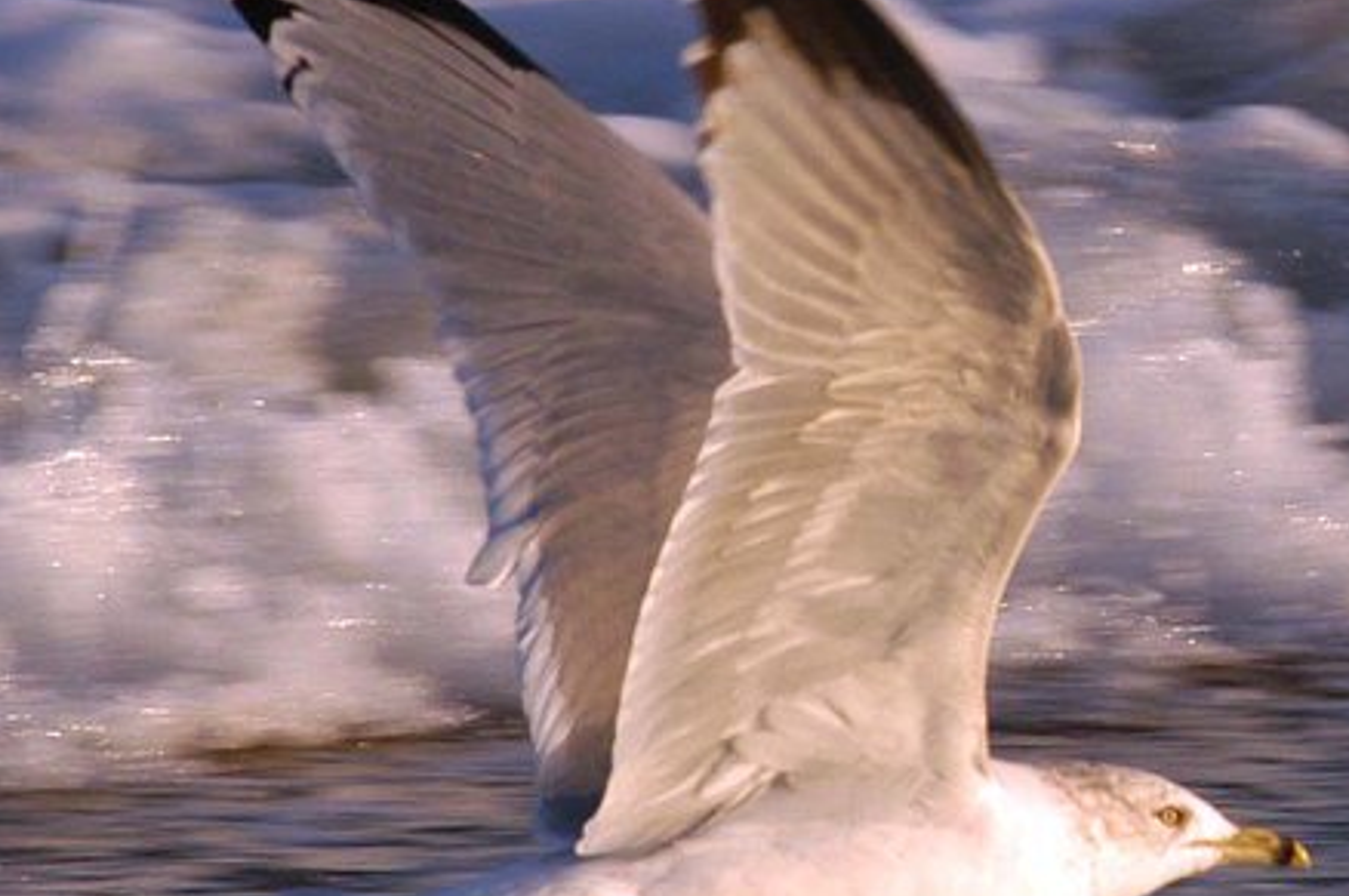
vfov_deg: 1.6
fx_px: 31778
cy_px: 382
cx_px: 1364
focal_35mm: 849
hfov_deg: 2.4
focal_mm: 200
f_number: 10
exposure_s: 1/320
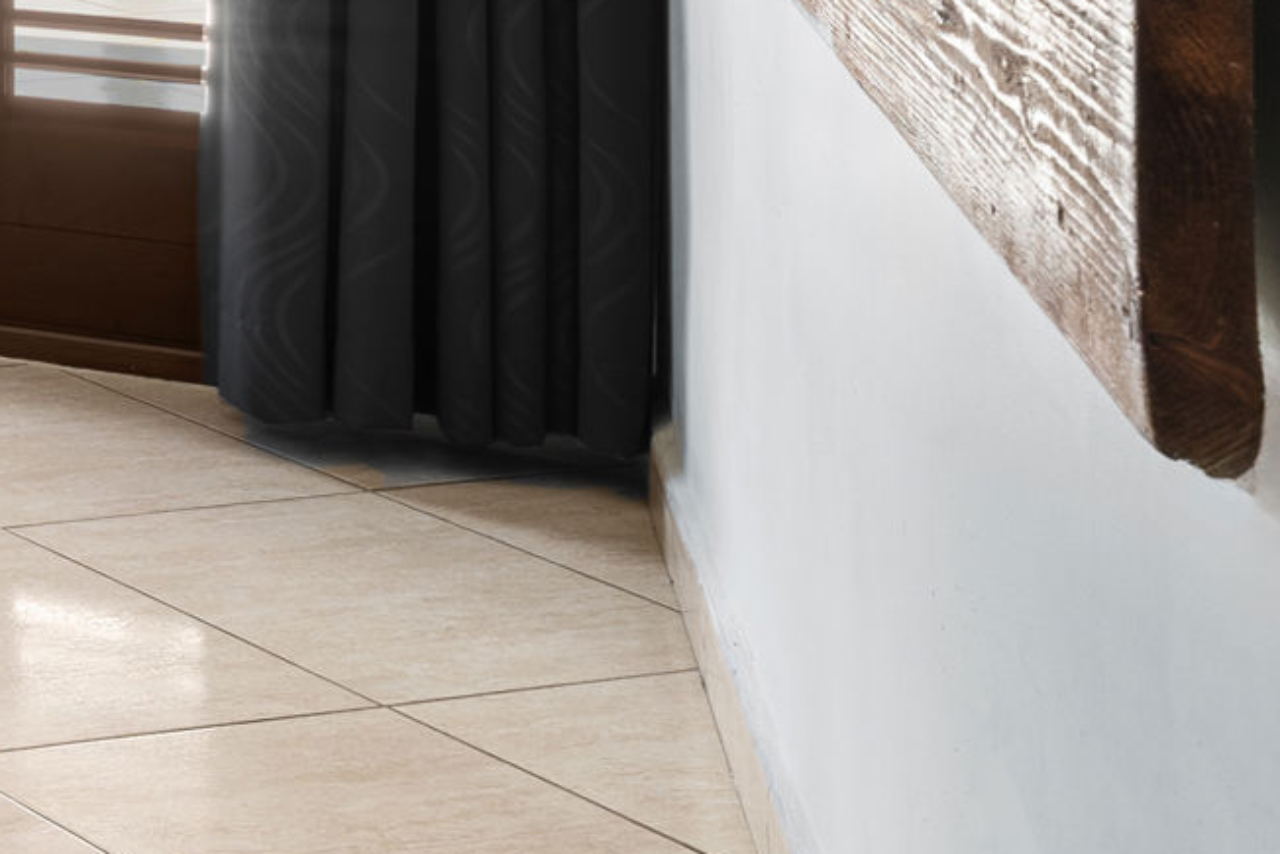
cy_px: -658
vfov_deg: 13.4
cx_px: -1614
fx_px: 3272
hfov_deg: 15.2
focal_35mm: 92
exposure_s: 2.5
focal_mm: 20
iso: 100
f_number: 10
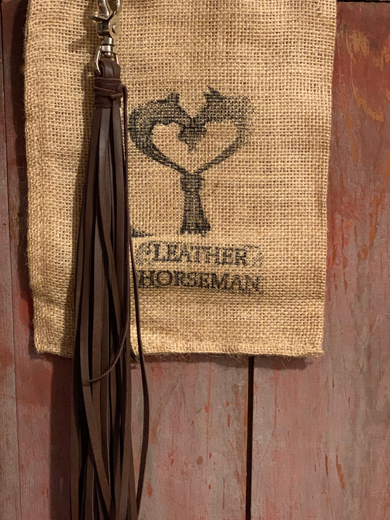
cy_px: 260
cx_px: 195
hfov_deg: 28.0
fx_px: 781
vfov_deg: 36.8
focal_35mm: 52
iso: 500
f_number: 2.4
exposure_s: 1/30
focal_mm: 6
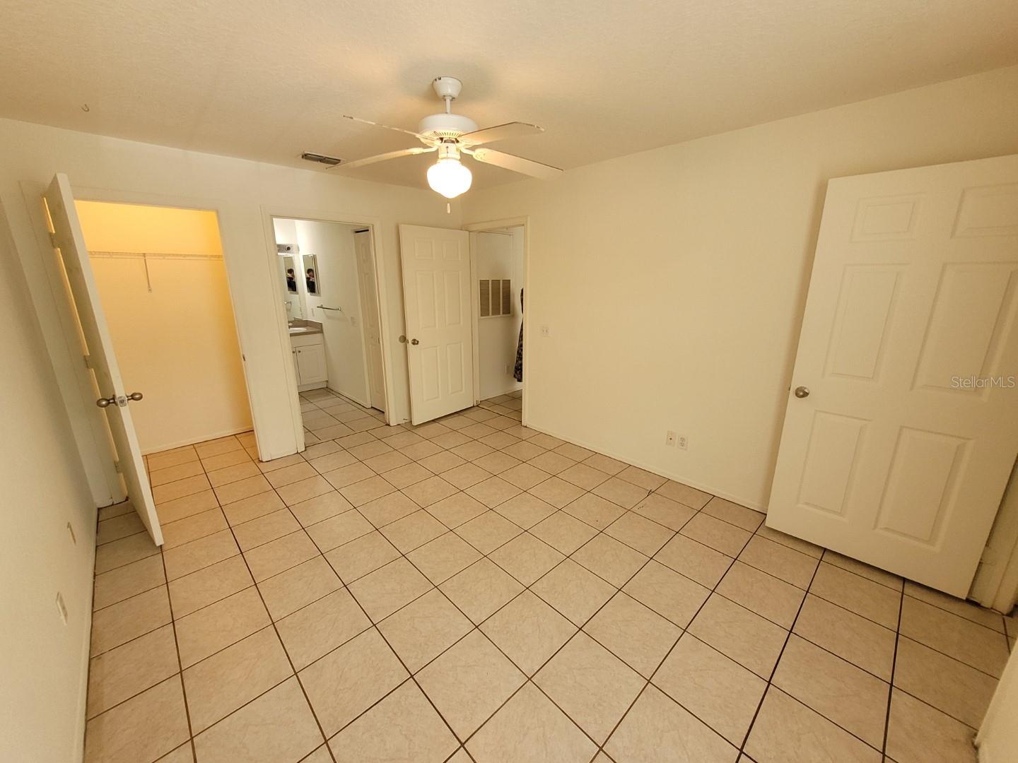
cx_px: 509
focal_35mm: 13
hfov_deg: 106.2
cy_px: 382
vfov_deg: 89.9
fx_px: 382
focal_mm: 1.74
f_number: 2.2
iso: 200
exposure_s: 1/60
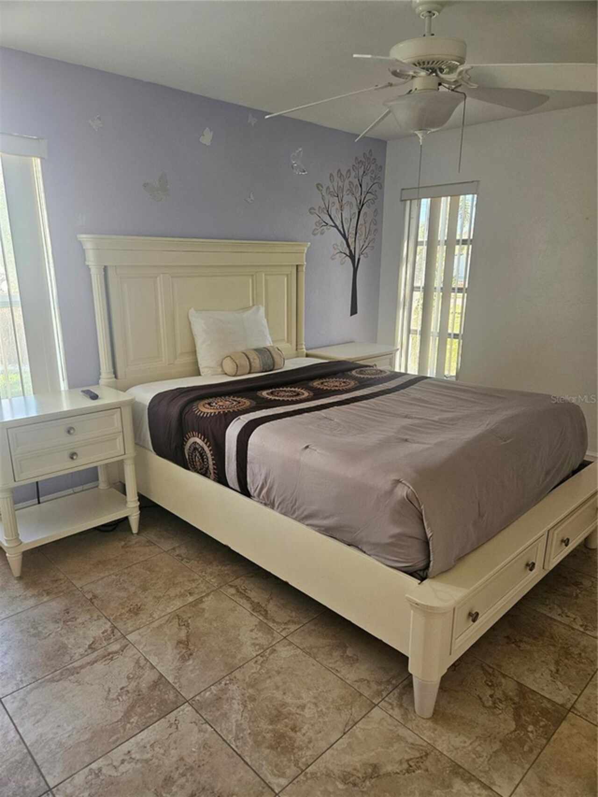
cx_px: 299
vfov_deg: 73.9
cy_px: 398
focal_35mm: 23
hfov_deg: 58.9
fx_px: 530
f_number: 1.8
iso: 320
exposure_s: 1/120
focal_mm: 5.4
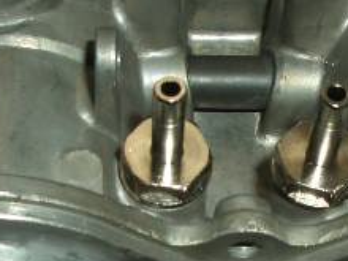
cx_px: 253
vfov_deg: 14.5
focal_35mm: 102
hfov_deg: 19.2
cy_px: 190
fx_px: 1025
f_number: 4.3
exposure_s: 1/60
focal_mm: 5.8
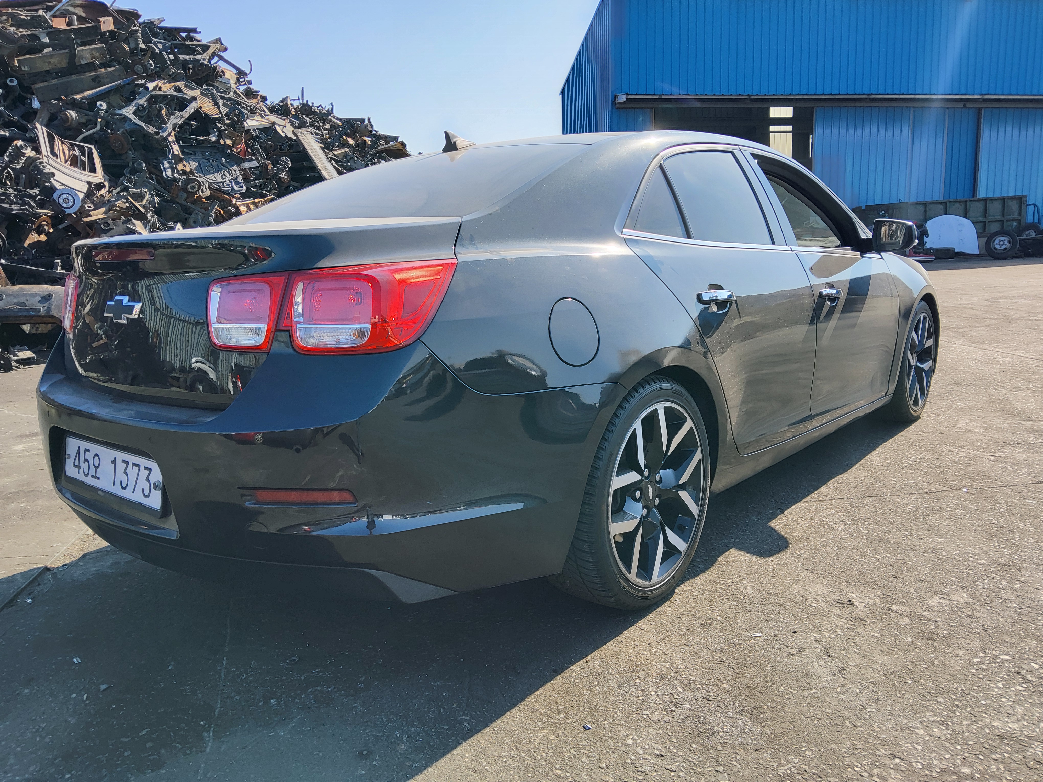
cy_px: 391
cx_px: 522
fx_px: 783
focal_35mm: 26
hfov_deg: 67.3
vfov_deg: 53.1
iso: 12
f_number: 1.8
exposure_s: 1/431
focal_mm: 3.98
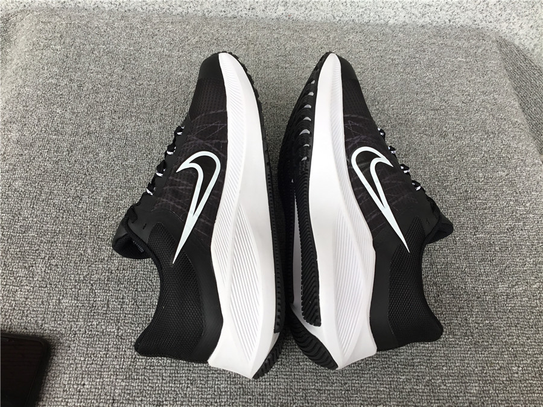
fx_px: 486
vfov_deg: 45.4
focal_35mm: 31
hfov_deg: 58.4
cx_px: 272
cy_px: 204
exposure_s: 1/100
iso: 25
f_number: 2.4
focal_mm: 3.3
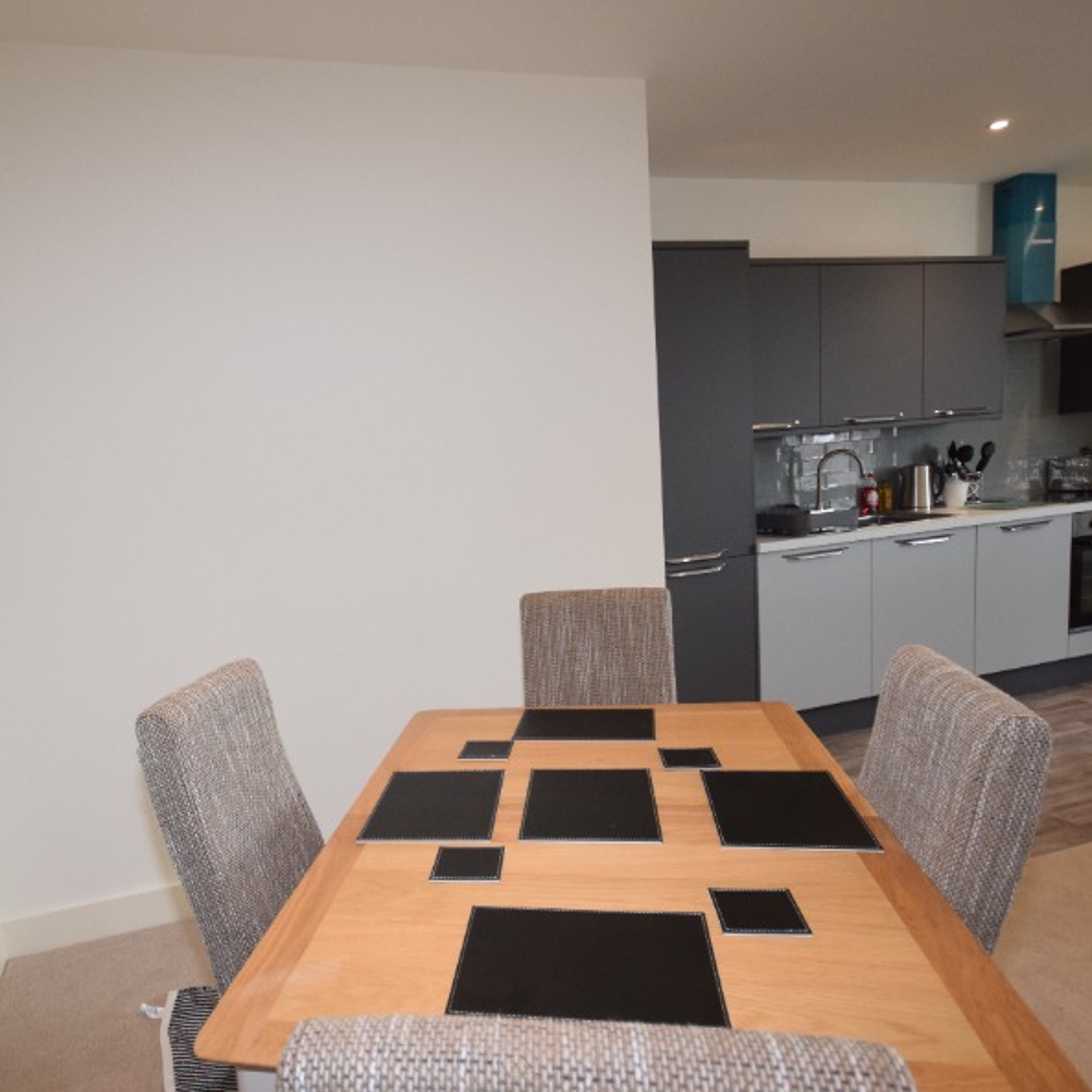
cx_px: 418
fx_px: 785
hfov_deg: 68.7
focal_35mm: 22
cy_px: 590
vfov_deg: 69.5
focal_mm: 10
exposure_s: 1/100
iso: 800
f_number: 5
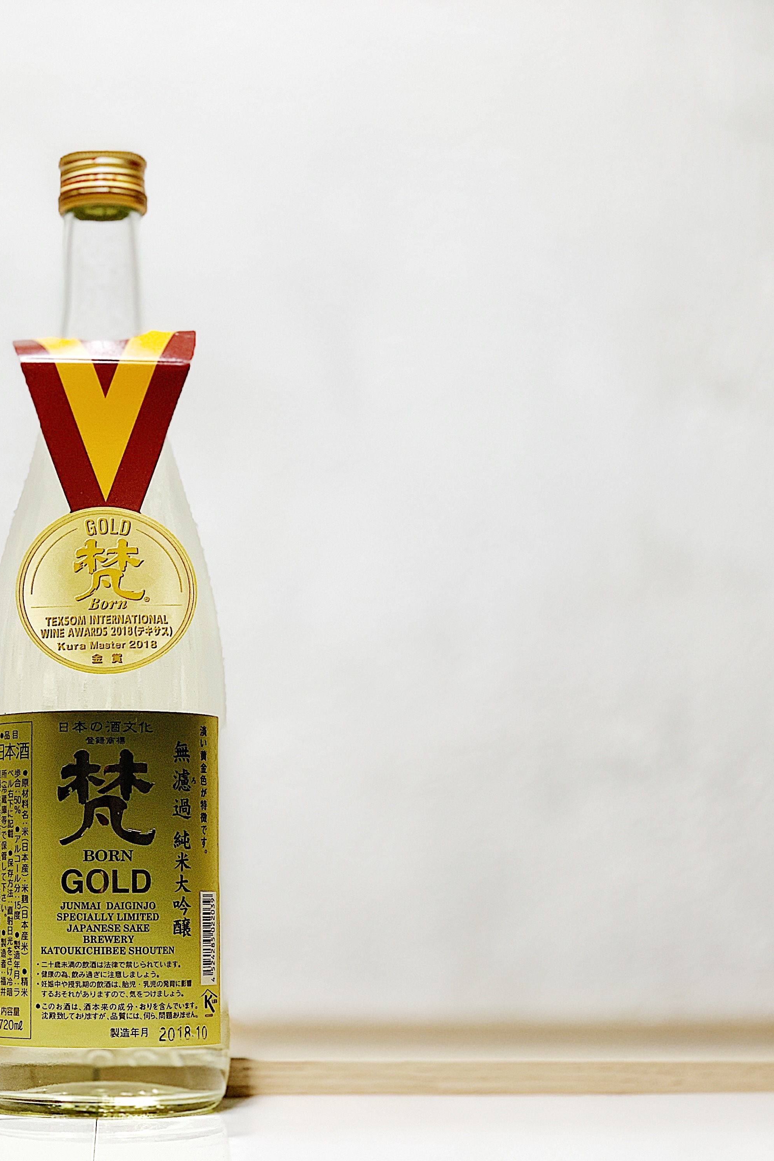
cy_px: 581
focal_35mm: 73
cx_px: 103
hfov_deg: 18.4
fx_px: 2354
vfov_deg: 27.7
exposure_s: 1/50
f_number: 2.4
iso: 80
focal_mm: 6
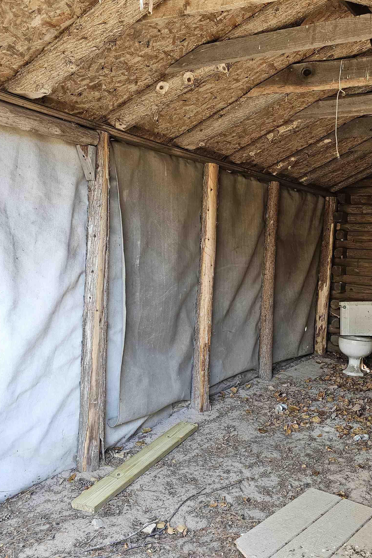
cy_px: 279
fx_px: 496
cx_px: 261
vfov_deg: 58.7
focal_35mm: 32
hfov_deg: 40.4
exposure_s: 1/120
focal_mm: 6.3
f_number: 1.7
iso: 200
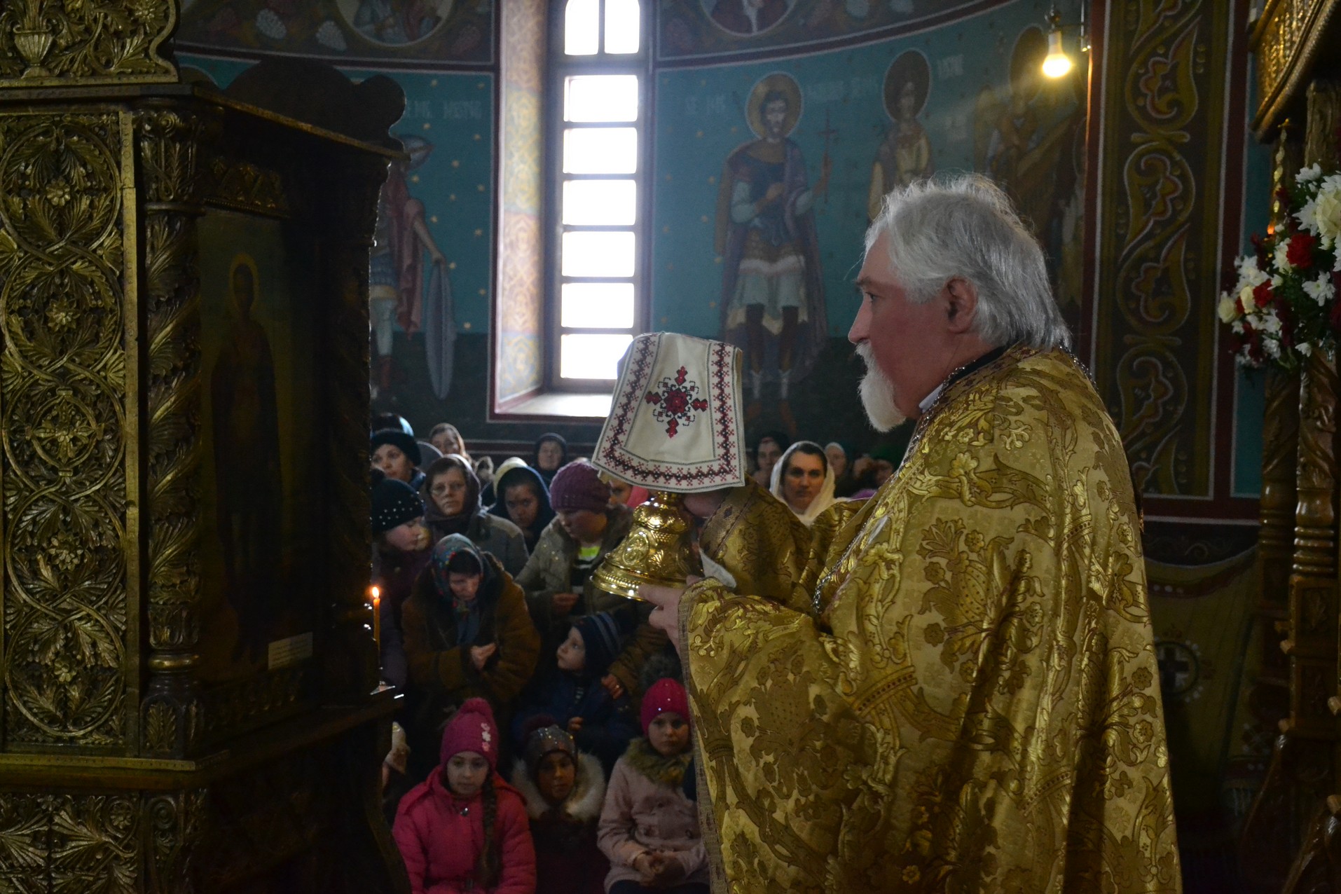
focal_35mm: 48
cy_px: 447
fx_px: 1788
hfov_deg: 41.1
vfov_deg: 28.1
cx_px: 670
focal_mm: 32
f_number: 4
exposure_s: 1/60
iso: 3200
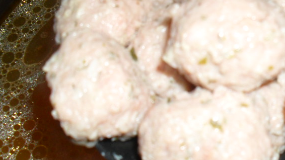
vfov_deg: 17.5
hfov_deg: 29.5
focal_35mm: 69
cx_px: 247
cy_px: 72
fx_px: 521
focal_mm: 6.3
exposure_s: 1/45
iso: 200
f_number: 3.2
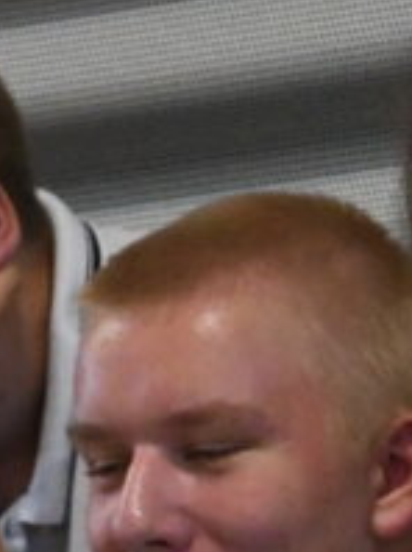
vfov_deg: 1.4
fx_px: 21915
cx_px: 100
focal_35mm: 1378
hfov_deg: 1.1
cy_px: 523
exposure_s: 1/320
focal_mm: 185
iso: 9000
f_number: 5.6
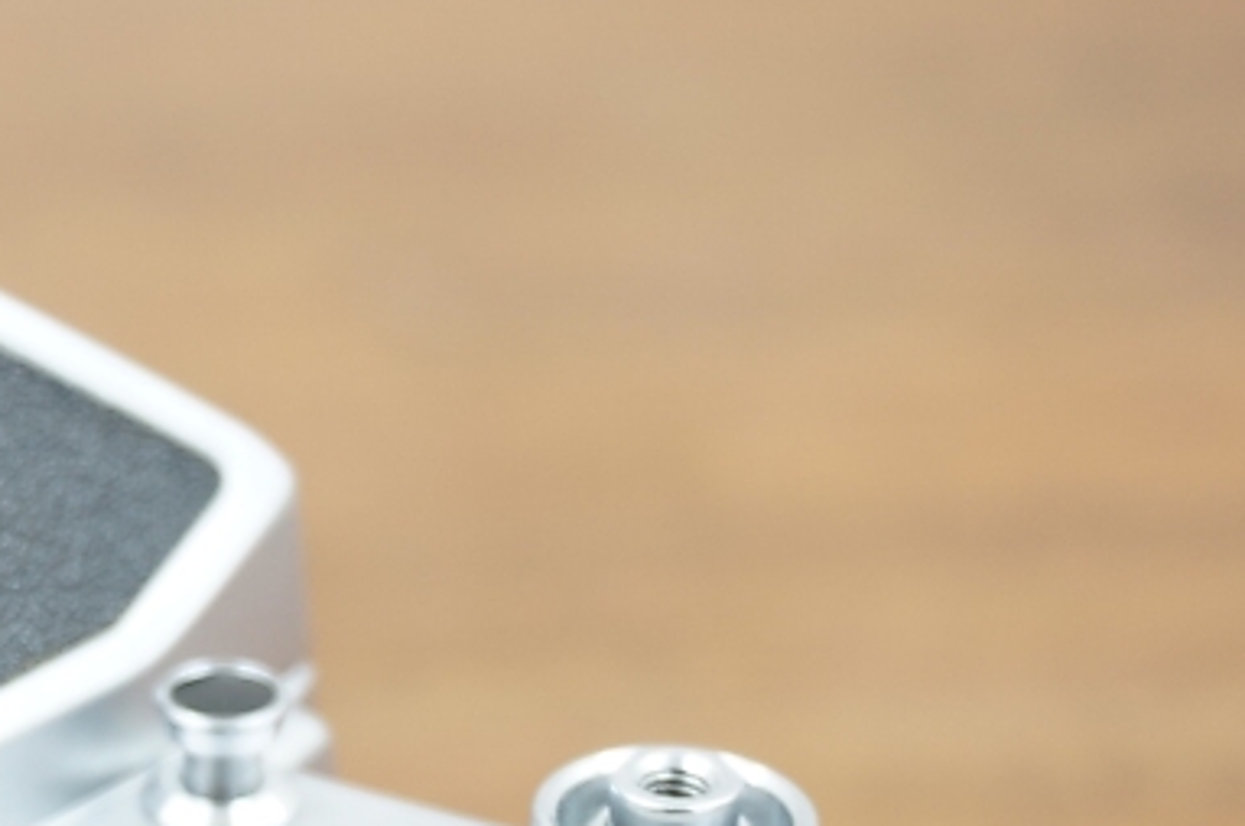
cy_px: 889
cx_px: -114
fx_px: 4143
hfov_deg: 16.6
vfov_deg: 11.2
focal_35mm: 120
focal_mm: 34
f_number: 5
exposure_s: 1/20
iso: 400
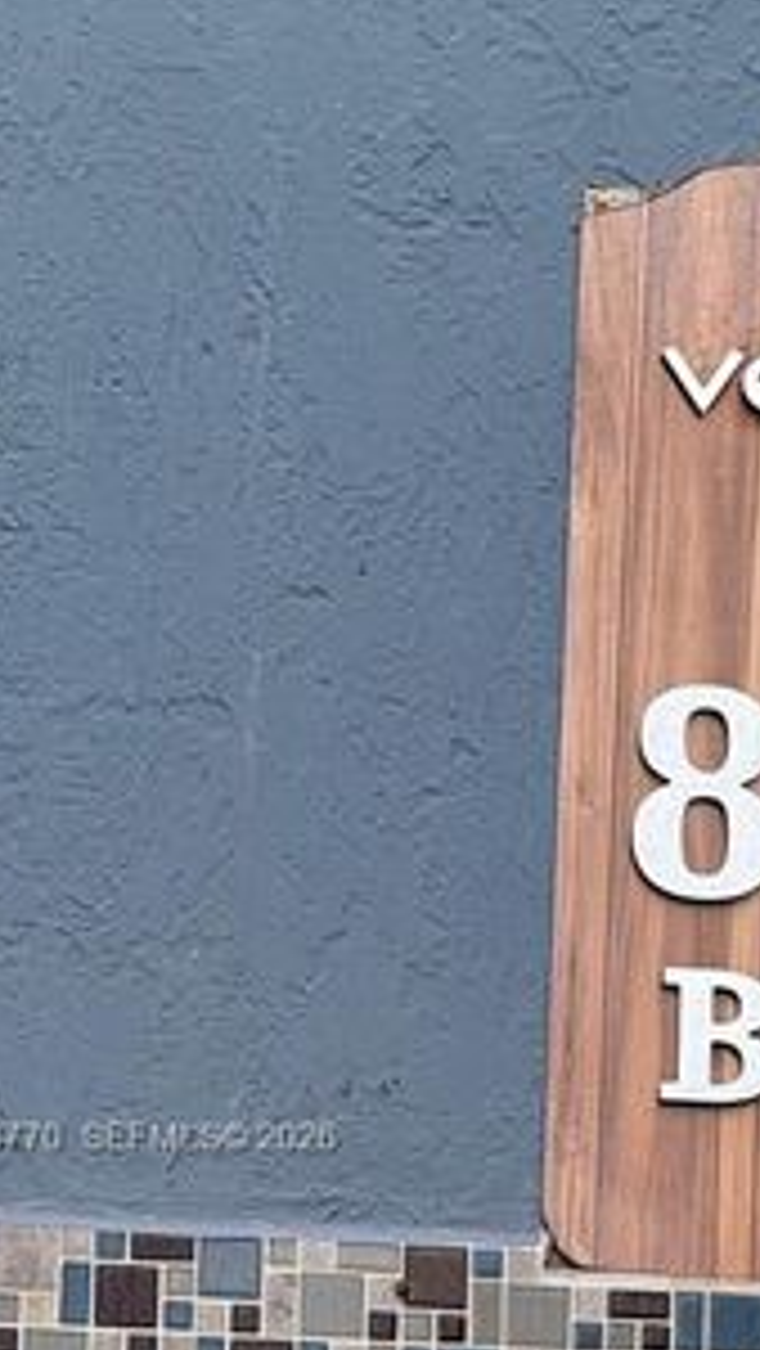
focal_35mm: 291
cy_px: 1141
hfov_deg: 4.2
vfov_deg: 7.4
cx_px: 998
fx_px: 10414
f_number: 2.8
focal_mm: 15.66
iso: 50
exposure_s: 1/197
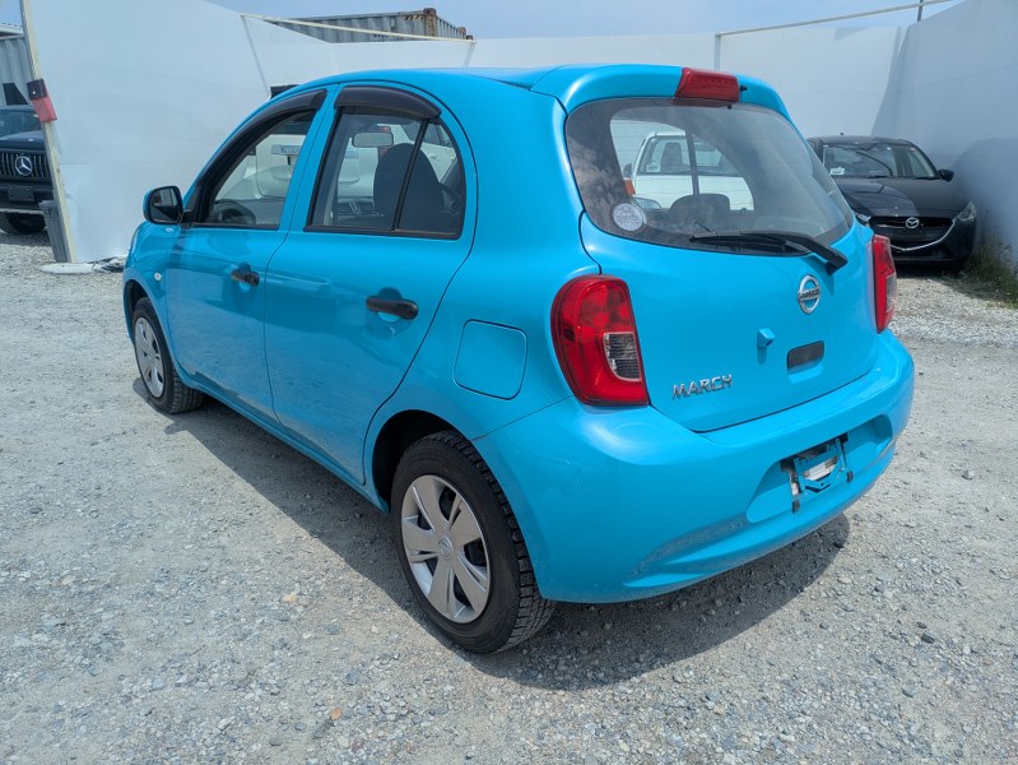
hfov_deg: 69.4
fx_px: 736
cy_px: 382
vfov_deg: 54.9
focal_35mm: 25
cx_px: 509
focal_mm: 5.43
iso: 45
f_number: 1.89
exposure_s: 1/2841
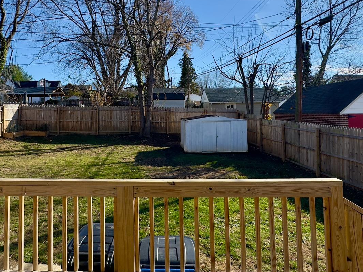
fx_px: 283
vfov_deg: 50.7
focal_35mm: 27
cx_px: 152
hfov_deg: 64.9
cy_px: 99
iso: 50
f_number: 2.2
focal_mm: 2.22
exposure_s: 1/1143
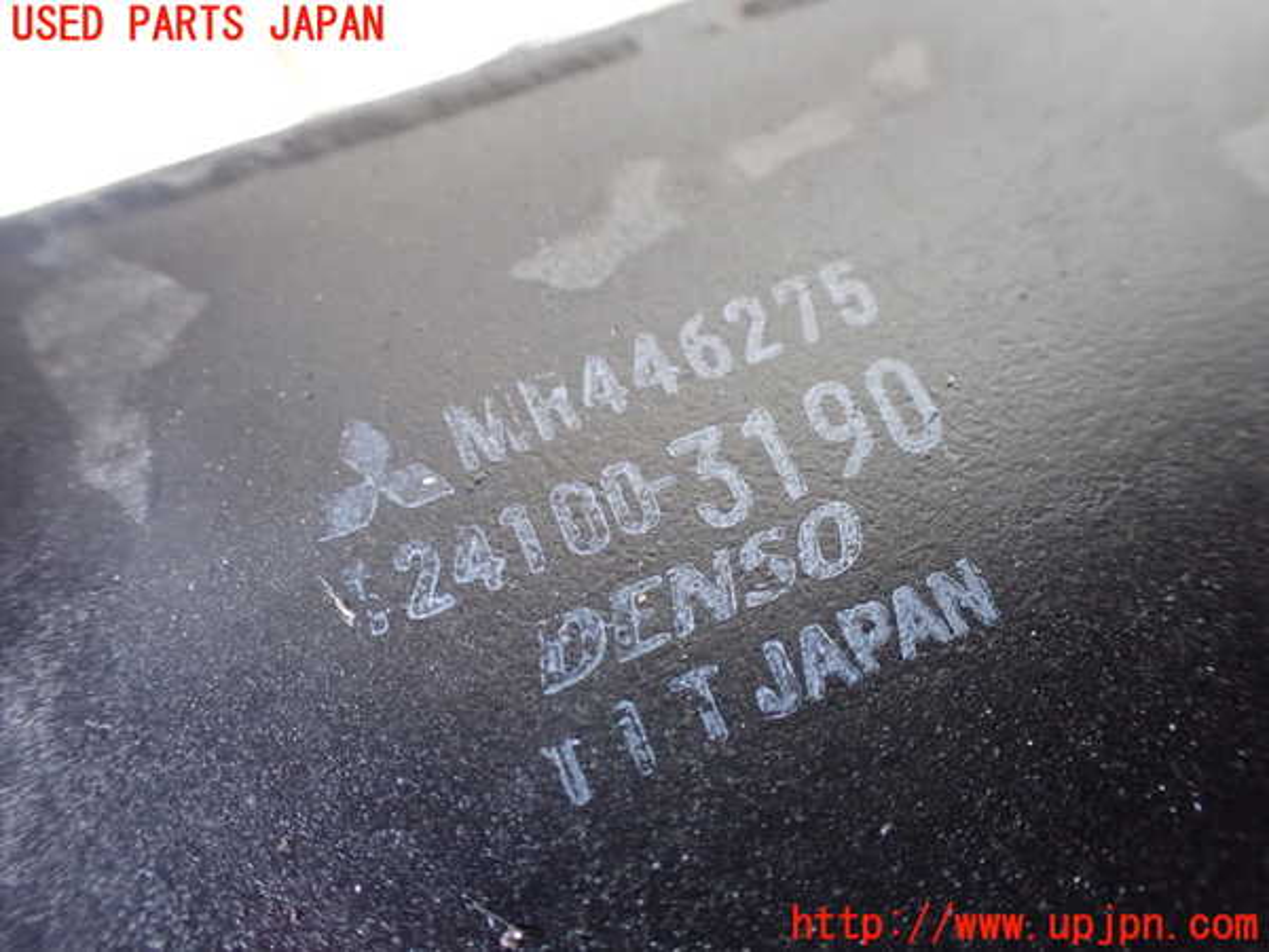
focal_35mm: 30
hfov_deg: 60.0
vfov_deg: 46.8
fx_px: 1100
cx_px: 634
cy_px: 476
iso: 800
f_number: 2.3
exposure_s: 1/60
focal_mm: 5.4
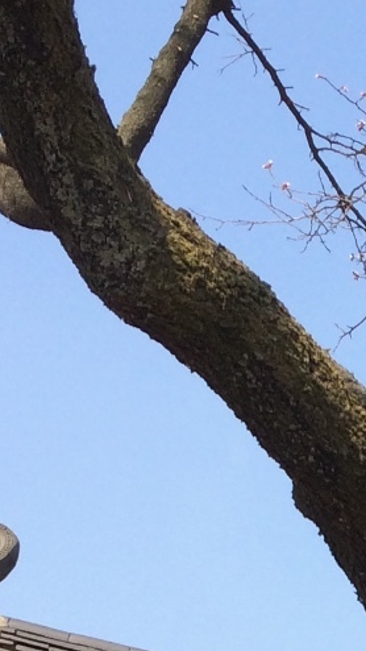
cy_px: 891
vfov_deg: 15.4
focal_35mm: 131
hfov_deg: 8.7
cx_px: 756
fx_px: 2259
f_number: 2.2
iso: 32
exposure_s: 1/1244
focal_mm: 4.15
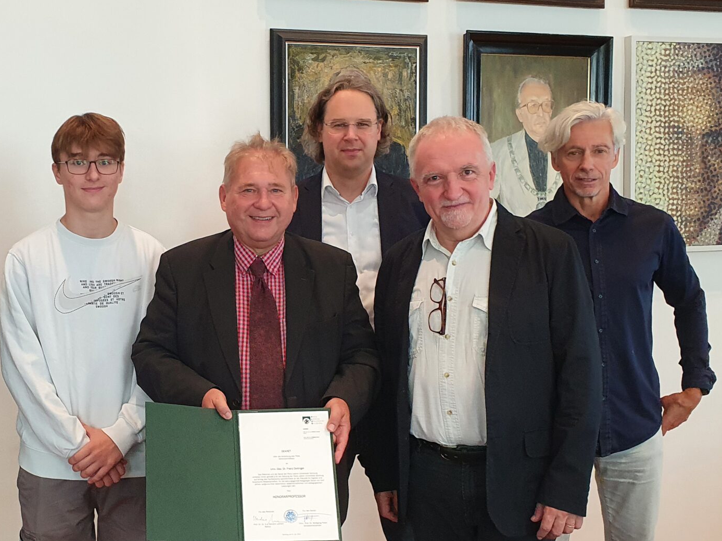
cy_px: 298
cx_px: 210
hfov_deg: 38.9
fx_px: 1001
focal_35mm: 48
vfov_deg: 30.2
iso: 320
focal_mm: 4.32
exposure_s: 1/50
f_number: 2.4
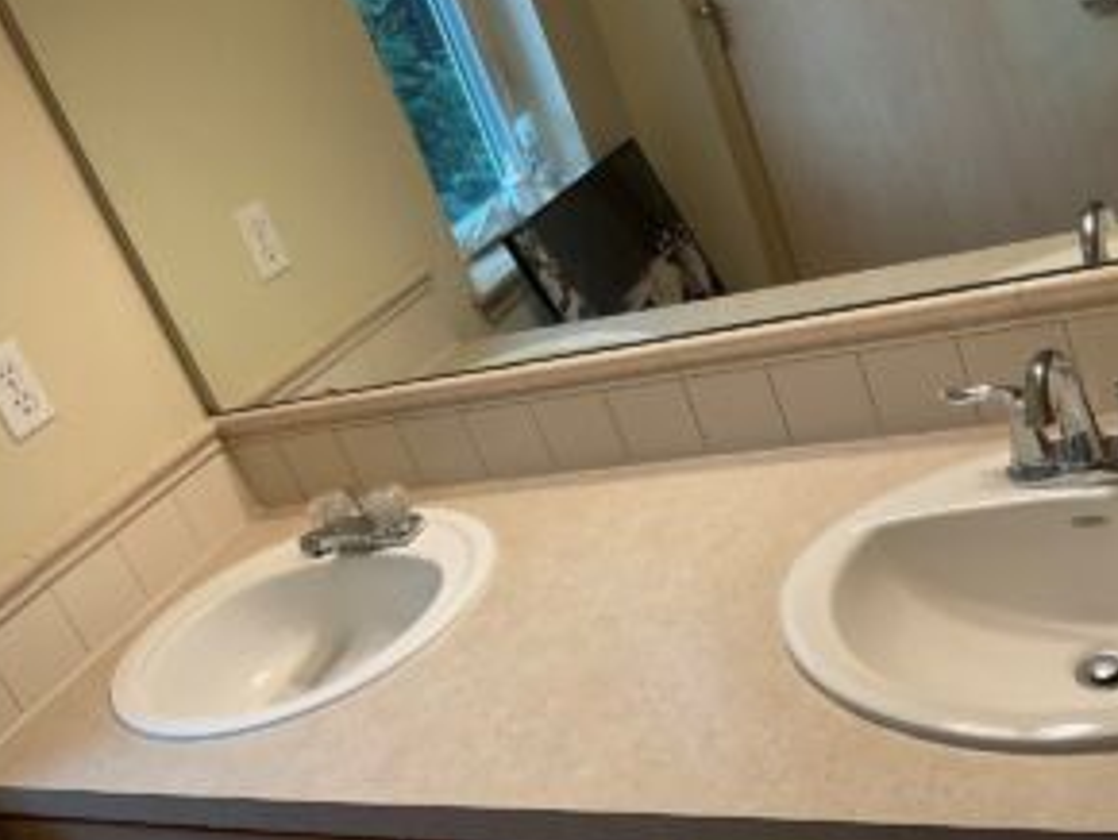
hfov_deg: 46.5
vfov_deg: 36.0
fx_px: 1293
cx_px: 671
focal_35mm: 40
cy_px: 366
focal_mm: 3
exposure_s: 1/60
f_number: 1.8
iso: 80
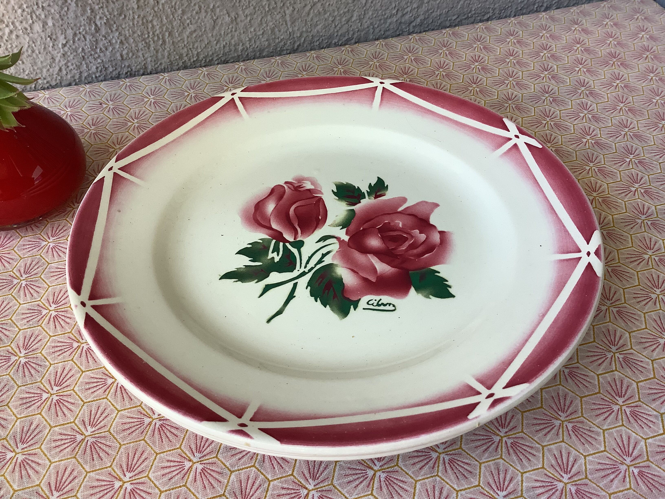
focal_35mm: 31
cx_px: 332
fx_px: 596
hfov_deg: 58.4
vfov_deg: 45.4
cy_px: 250
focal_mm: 3.3
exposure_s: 1/100
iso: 50
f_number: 2.4
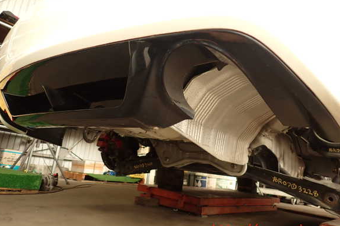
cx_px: 169
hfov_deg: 67.4
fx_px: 255
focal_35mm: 27
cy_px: 106
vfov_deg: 47.9
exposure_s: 1/80
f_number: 2
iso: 100
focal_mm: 4.5
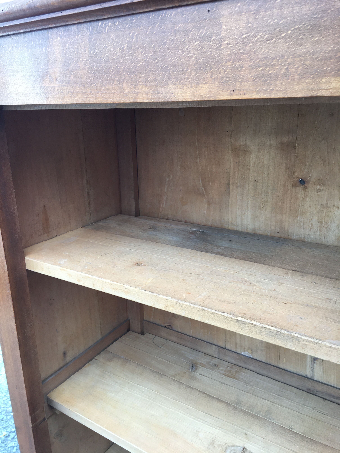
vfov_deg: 61.7
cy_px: 226
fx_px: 380
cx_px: 170
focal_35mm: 29
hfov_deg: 48.2
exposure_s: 1/100
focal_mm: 4.15
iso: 25
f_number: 2.2
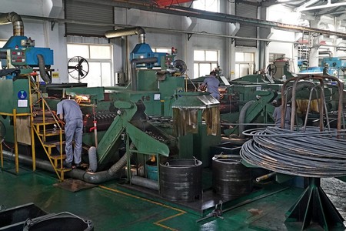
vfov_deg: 38.9
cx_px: 173
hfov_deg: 55.8
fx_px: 327
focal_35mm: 34
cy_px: 116
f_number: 4
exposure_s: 1/160
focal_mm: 34
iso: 5000
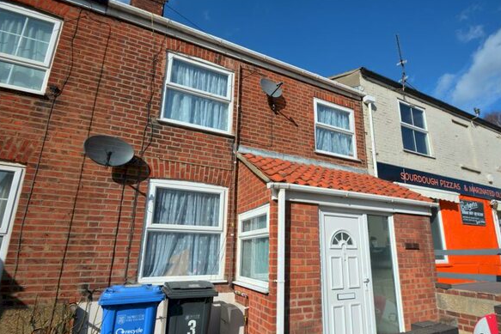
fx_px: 251
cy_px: 181
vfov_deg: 67.3
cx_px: 274
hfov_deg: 89.7
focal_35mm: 18
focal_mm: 10
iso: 100
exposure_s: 1/250
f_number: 8
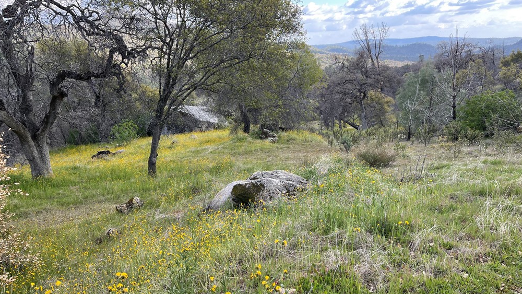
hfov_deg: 66.1
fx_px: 401
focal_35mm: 29
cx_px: 260
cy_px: 161
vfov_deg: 40.2
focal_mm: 5.1
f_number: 1.6
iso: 32
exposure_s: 1/381
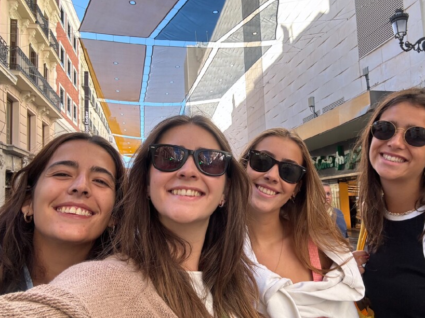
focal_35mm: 27
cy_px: 162
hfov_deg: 65.2
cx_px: 230
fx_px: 331
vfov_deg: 51.3
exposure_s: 1/121
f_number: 1.9
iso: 40
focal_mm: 2.69
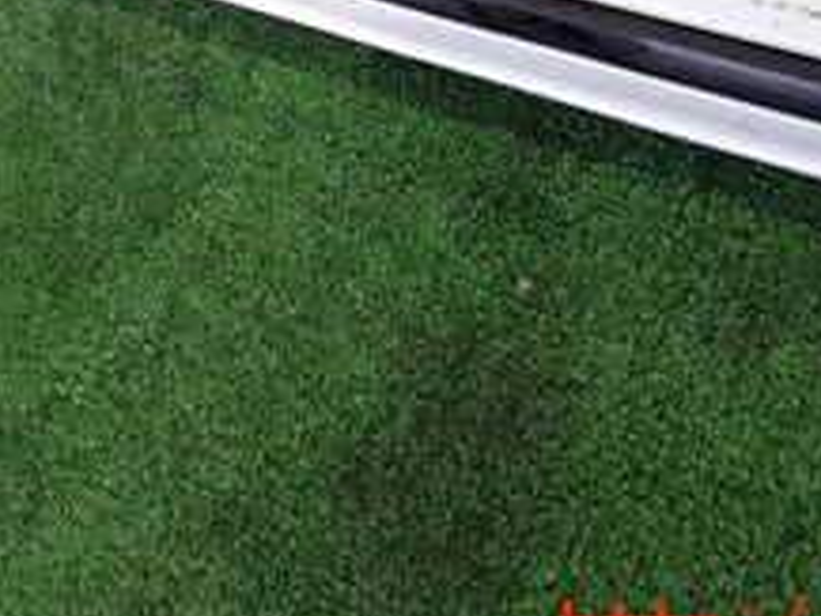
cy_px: -166
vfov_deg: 19.8
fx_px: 1637
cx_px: 280
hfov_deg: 28.0
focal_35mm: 69
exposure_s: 1/30
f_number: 2
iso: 250
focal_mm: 4.5
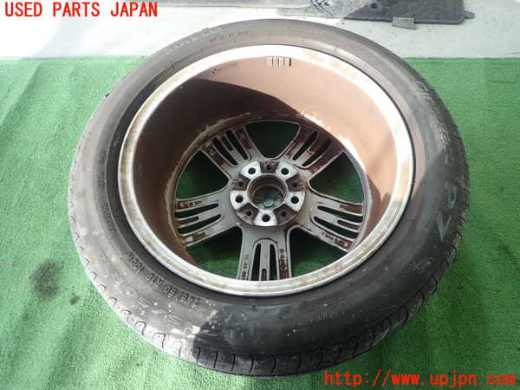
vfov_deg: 54.9
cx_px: 260
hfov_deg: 69.4
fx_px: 376
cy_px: 195
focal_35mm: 25
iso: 125
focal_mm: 4.5
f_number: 2
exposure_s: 1/60
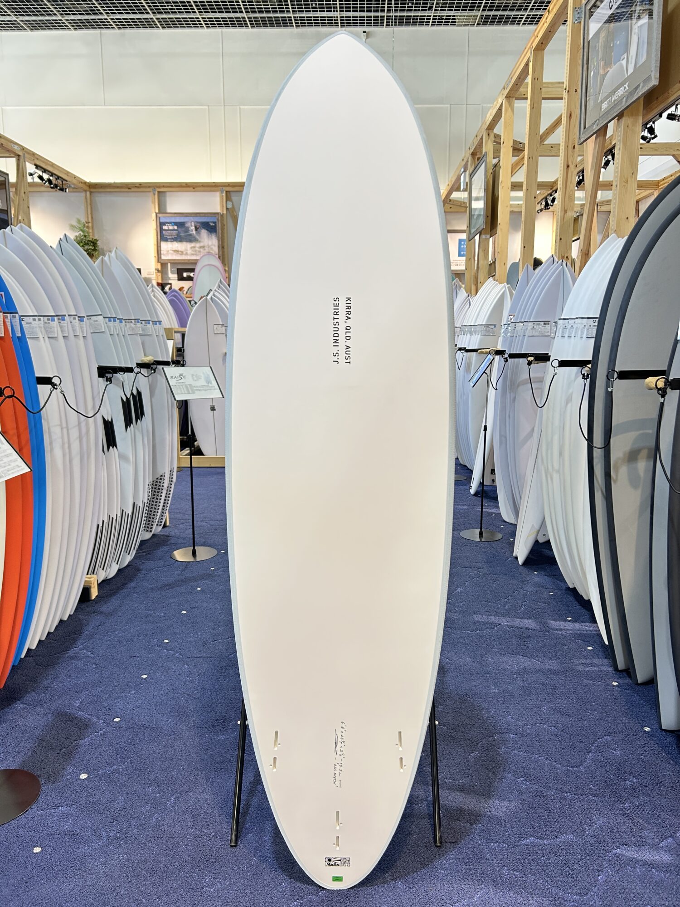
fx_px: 681
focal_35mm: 26
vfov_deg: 67.3
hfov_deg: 53.1
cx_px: 340
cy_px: 454
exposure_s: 1/60
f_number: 1.5
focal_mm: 5.7
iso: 125
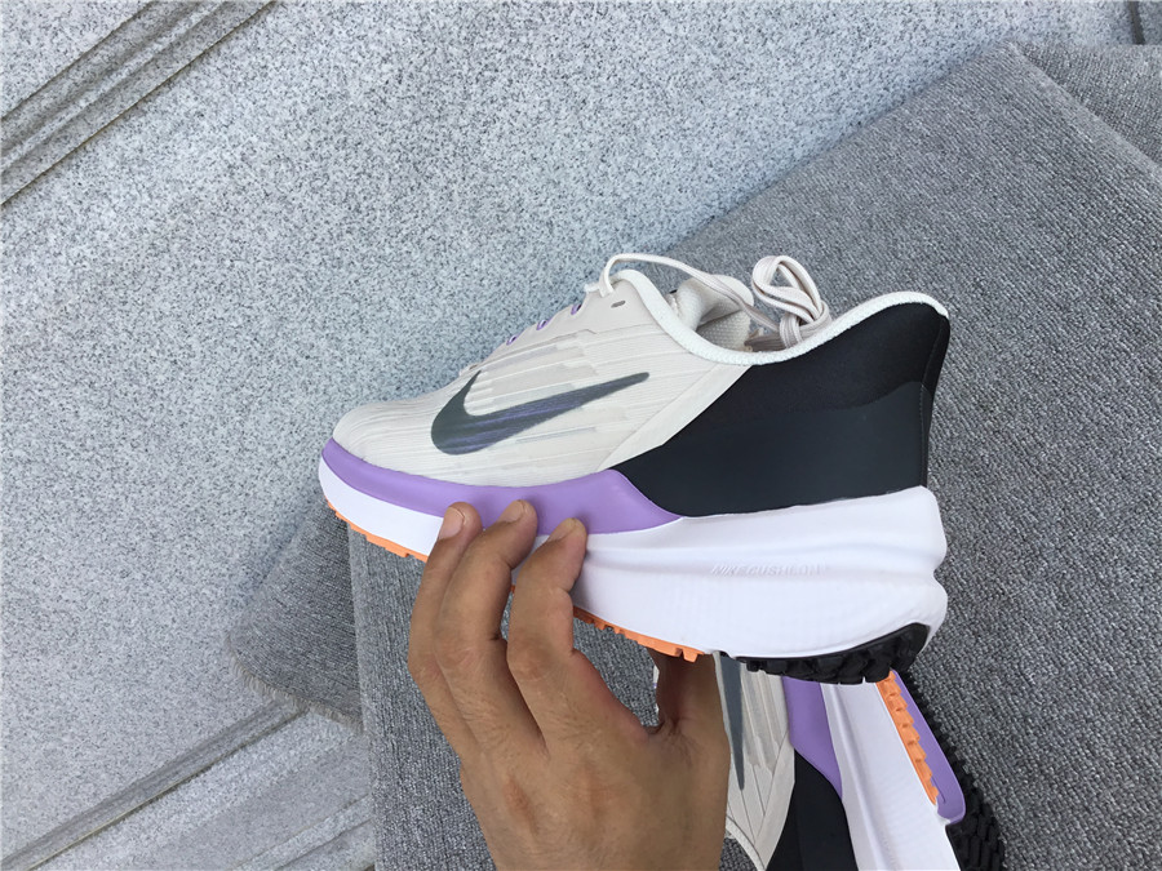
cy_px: 436
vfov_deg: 45.4
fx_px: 1041
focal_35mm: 31
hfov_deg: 58.4
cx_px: 581
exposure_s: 1/267
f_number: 2.4
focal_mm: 3.3
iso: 25
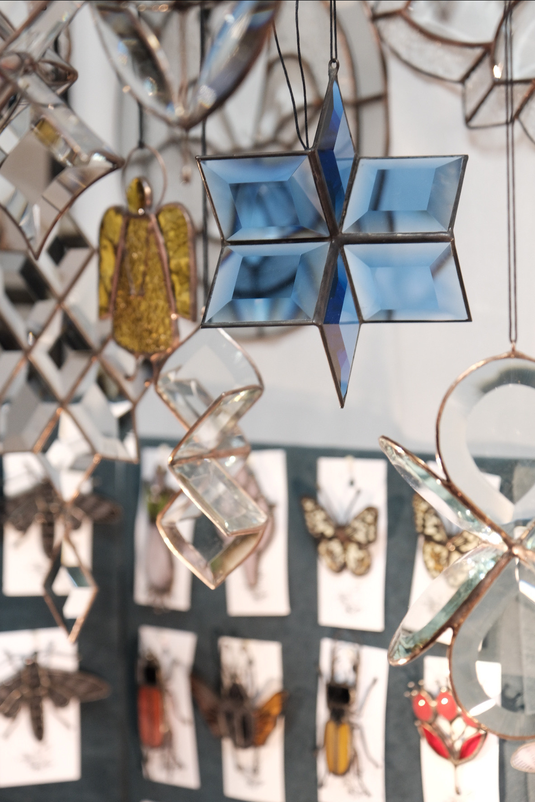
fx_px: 2340
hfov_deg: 13.0
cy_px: 401
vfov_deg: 19.5
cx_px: 268
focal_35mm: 105
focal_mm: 69.8
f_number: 4
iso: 1250
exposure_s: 1/30
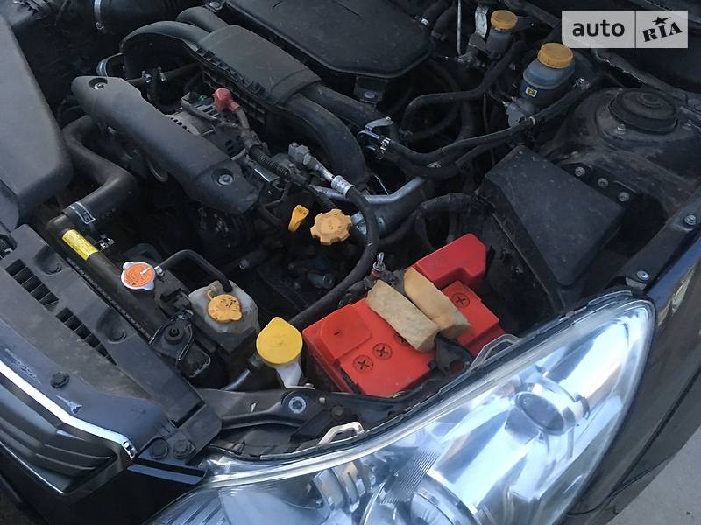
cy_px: 262
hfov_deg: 61.7
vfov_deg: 48.2
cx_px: 350
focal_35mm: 29
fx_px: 587
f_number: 2.2
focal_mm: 4.2
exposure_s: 1/17
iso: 200
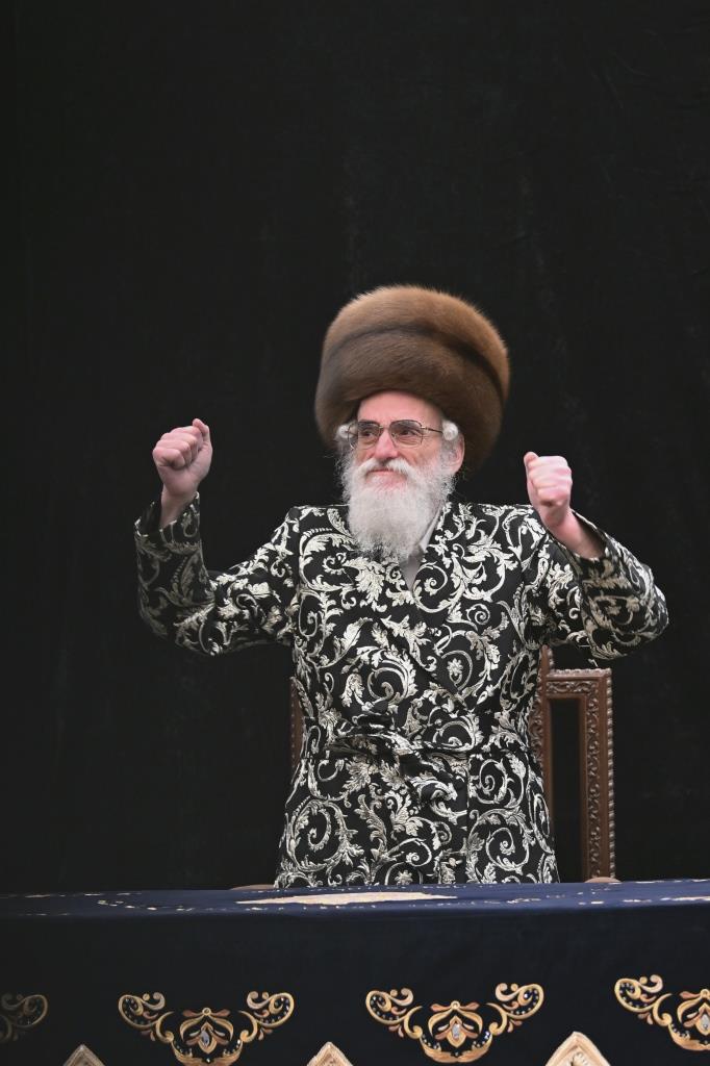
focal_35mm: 157
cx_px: 355
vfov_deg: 13.1
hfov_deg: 8.7
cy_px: 533
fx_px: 4647
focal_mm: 105
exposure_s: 1/250
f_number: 2.8
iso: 320
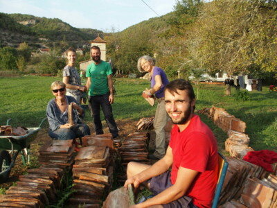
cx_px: 138
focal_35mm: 28
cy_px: 104
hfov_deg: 63.4
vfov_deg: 49.7
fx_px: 224
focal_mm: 6
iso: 100
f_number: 3.5
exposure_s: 1/320
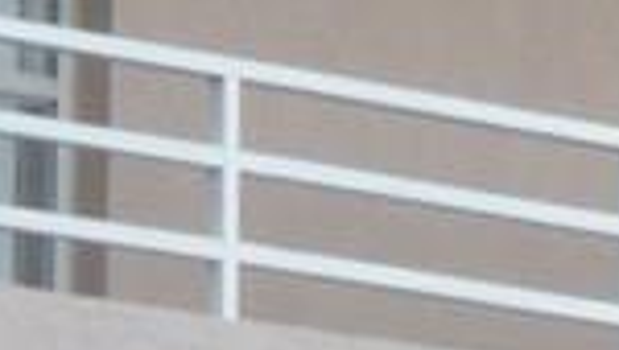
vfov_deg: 1.6
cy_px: -630
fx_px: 12200
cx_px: 982
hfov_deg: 2.9
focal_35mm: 742
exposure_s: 1/200
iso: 64
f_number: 5.4
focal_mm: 16.51
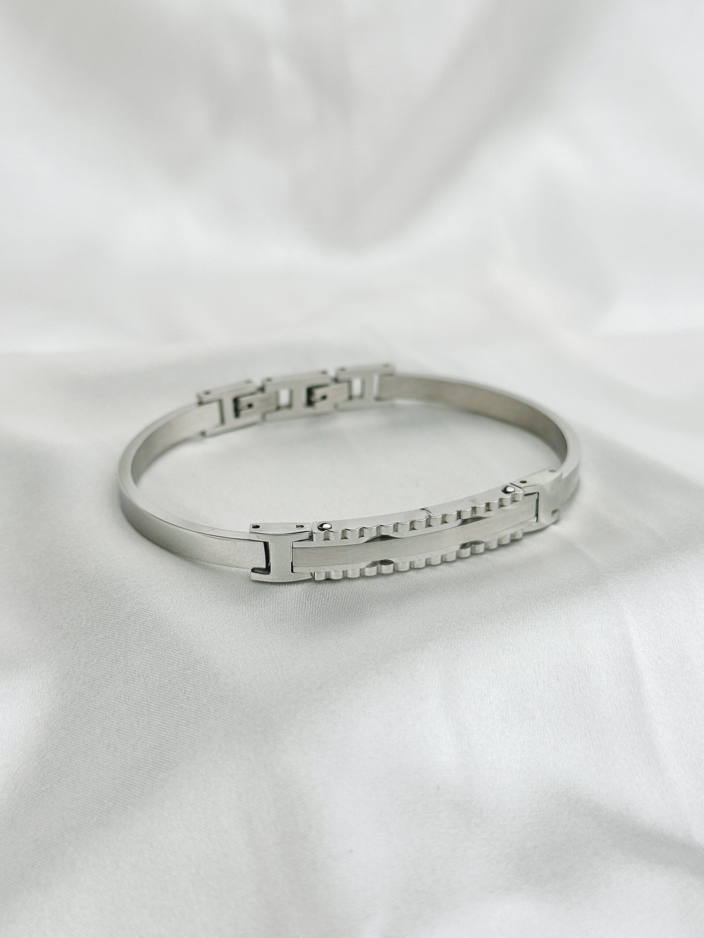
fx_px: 1302
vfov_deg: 39.7
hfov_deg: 30.3
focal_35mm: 48
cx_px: 352
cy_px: 469
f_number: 1.78
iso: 64
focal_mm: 6.86
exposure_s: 1/850
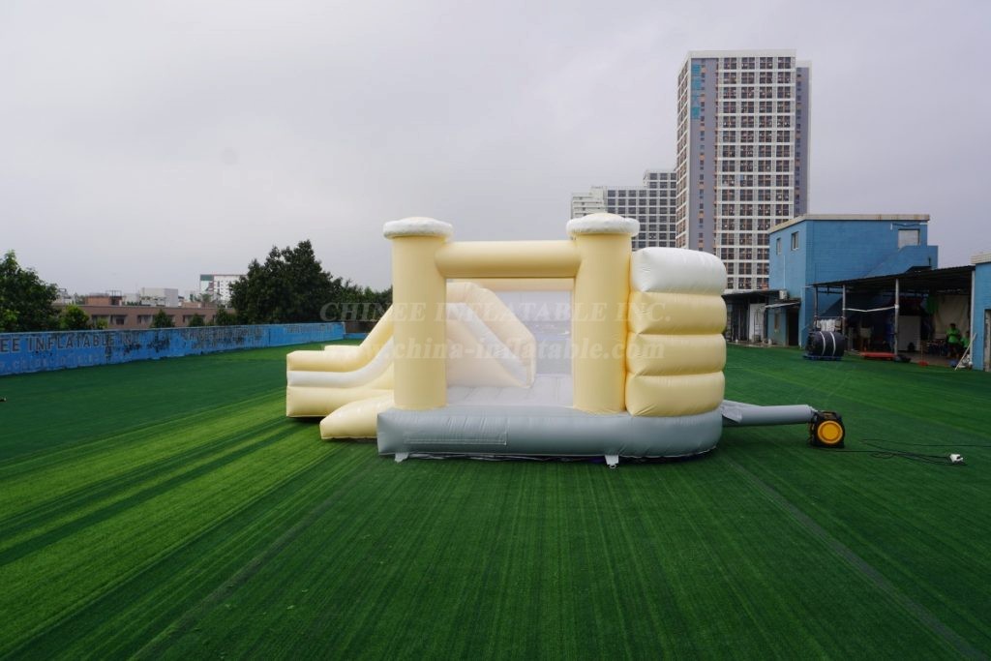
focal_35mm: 24
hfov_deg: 73.7
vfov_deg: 53.1
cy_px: 330
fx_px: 661
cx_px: 496
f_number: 10
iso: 100
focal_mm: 16
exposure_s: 1/160
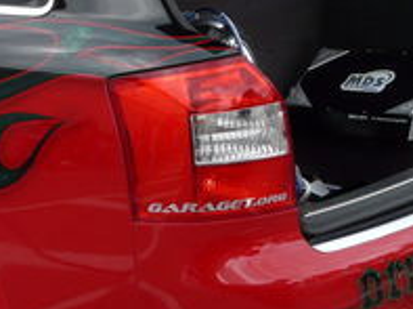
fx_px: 2132
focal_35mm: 179
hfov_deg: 11.0
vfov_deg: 8.3
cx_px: 27
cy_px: 147
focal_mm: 9
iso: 100
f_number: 4
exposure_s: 1/200
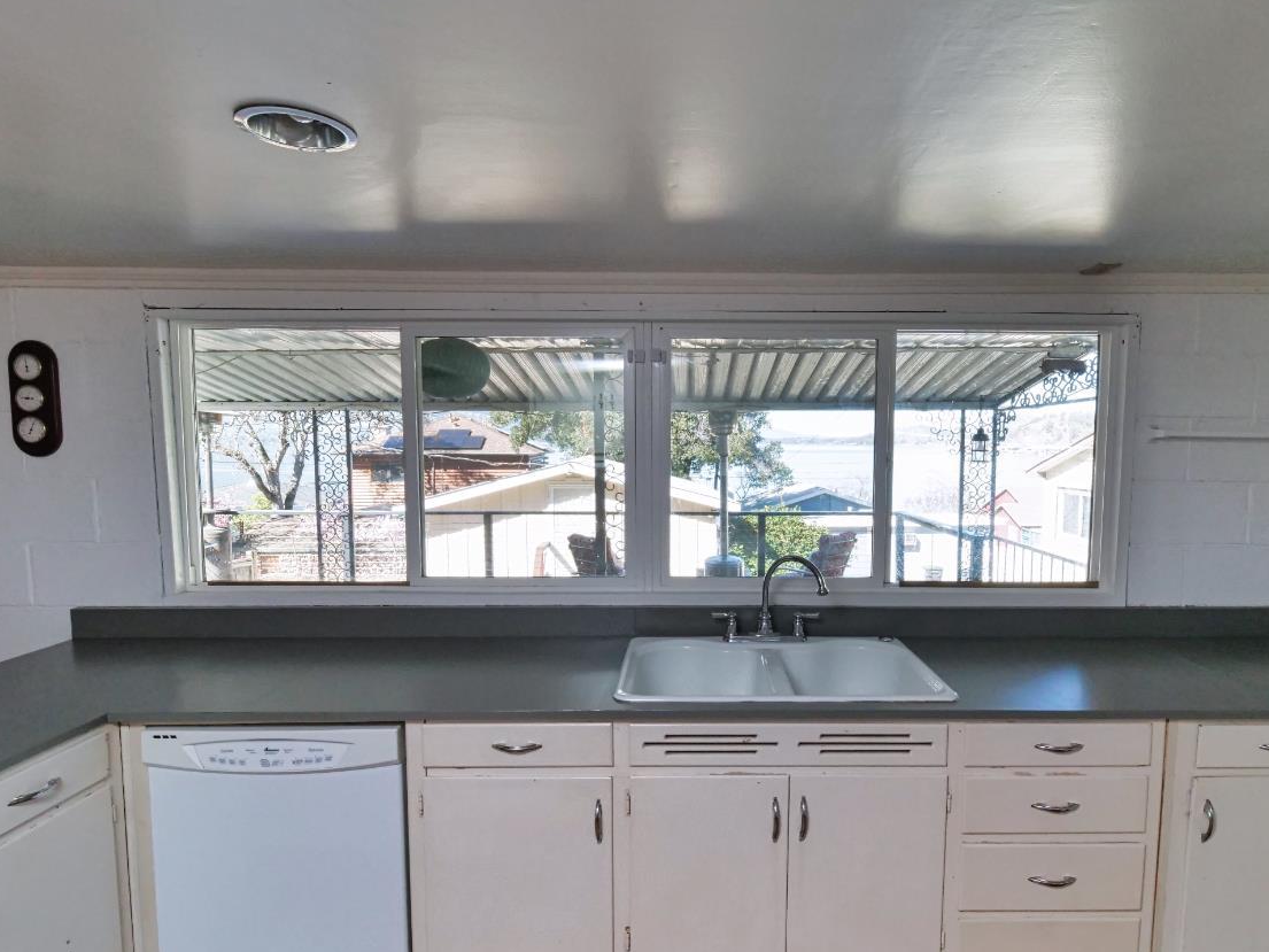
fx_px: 697
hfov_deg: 84.1
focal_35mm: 19
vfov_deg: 68.6
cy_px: 508
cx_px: 726
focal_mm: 7
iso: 800
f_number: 7.1
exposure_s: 1/200
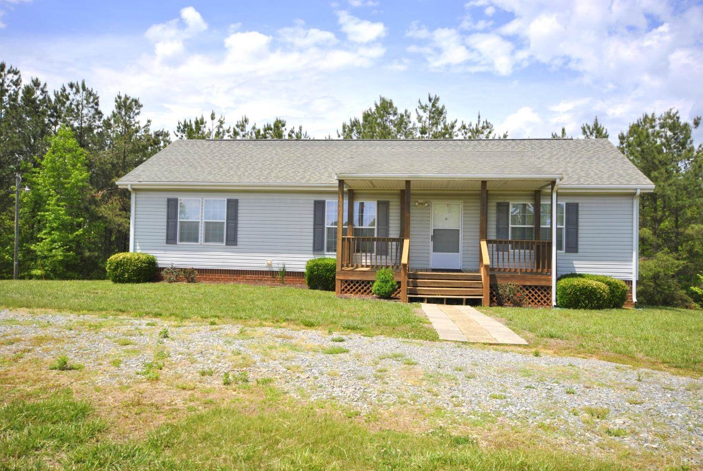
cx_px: 352
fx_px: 587
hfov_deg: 61.9
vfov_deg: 43.7
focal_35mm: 30
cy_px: 236
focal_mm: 20
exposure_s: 1/250
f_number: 8
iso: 100
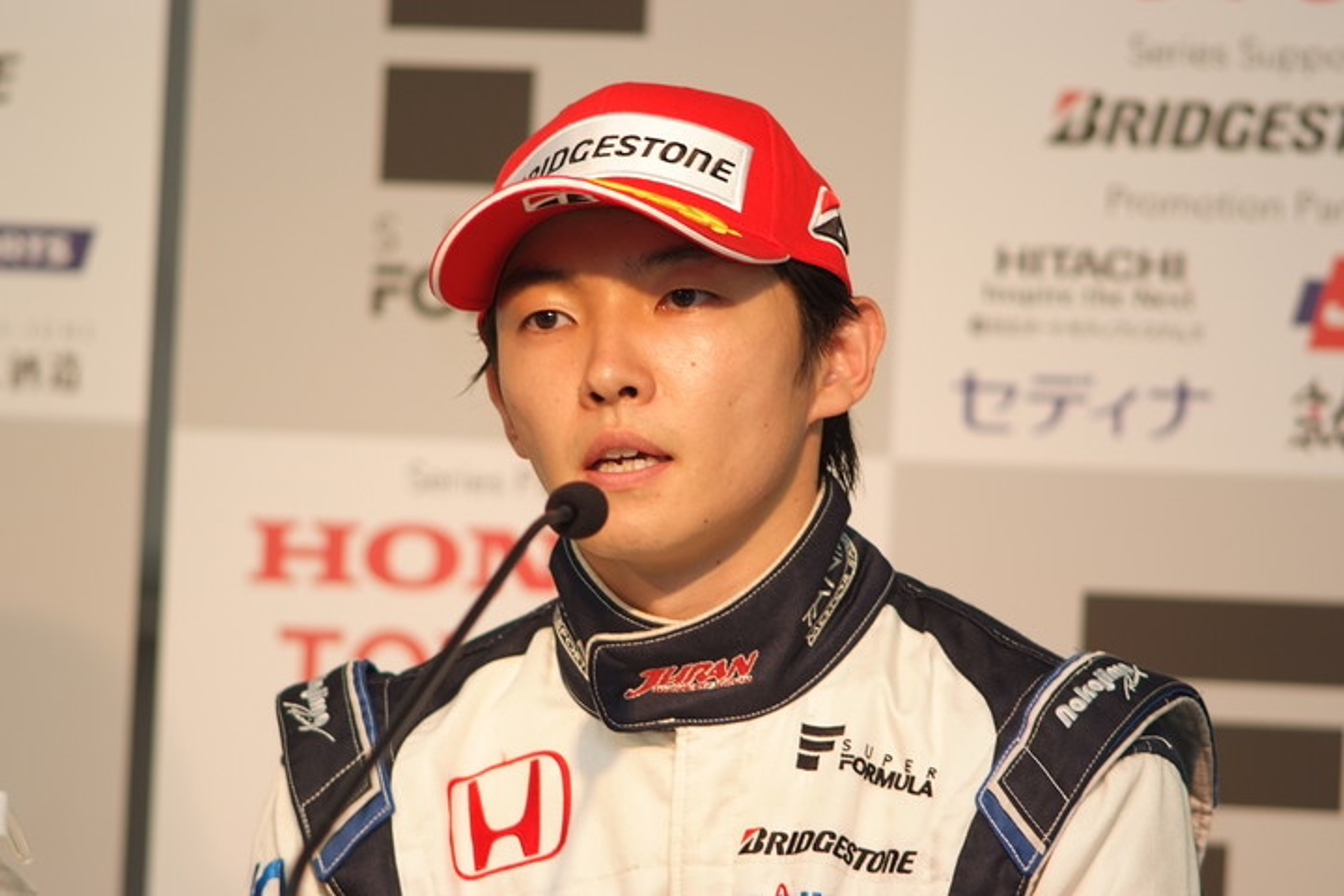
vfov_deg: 5.1
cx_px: 672
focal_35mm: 270
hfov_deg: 7.6
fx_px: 10079
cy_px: 448
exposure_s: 1/125
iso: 400
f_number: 2.8
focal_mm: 180
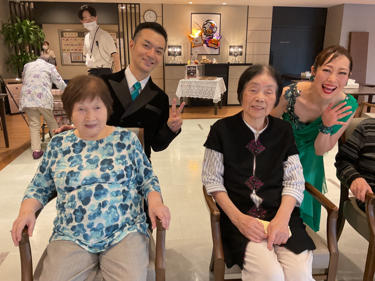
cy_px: 140
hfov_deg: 61.7
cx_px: 188
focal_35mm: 29
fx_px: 314
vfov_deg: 48.2
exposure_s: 1/50
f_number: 1.8
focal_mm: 3
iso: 125
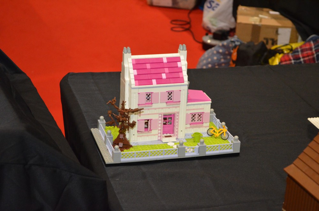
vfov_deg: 16.5
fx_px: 729
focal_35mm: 82
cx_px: 160
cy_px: 106
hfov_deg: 24.7
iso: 3200
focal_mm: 55
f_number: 5.6
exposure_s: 1/60
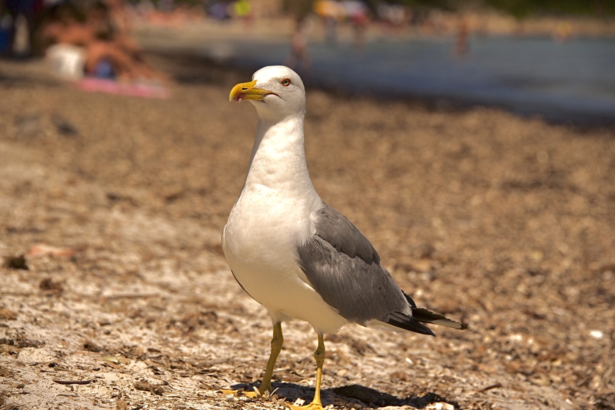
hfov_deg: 12.1
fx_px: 2904
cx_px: 308
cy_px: 205
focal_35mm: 170
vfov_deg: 8.1
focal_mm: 170
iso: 320
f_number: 8
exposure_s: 1/3200
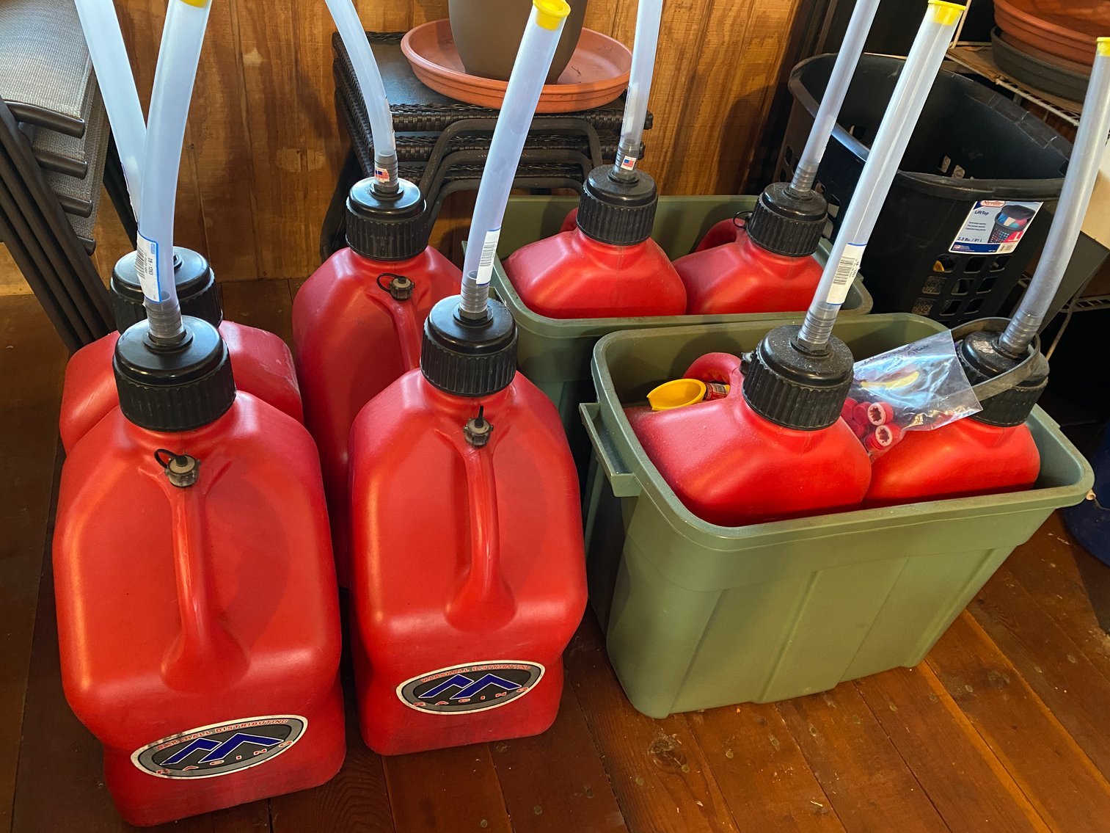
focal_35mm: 26
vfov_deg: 53.1
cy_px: 416
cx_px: 555
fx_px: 834
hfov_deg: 67.3
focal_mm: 4.25
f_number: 1.8
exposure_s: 1/30
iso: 500
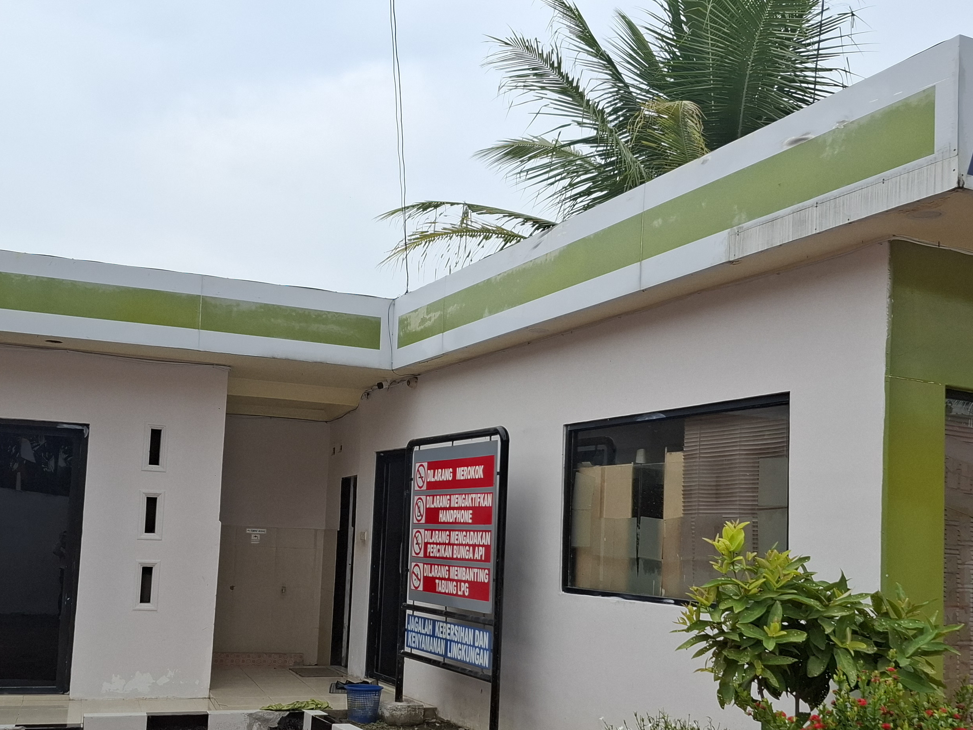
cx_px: 485
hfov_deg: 49.0
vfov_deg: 37.4
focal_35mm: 38
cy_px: 475
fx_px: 1068
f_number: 1.8
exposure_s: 1/1361
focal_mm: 5.54
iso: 50
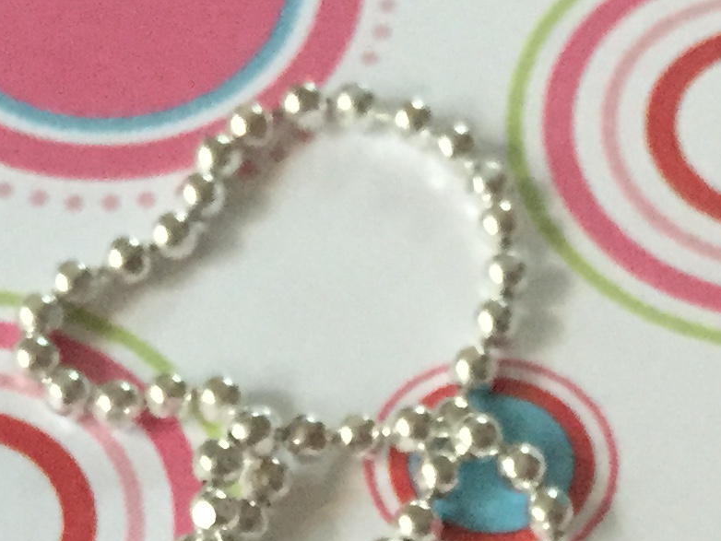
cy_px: 1076
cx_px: 468
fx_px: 2521
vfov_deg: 11.1
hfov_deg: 16.2
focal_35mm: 121
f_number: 2.2
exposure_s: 1/30
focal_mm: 4.15
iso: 200
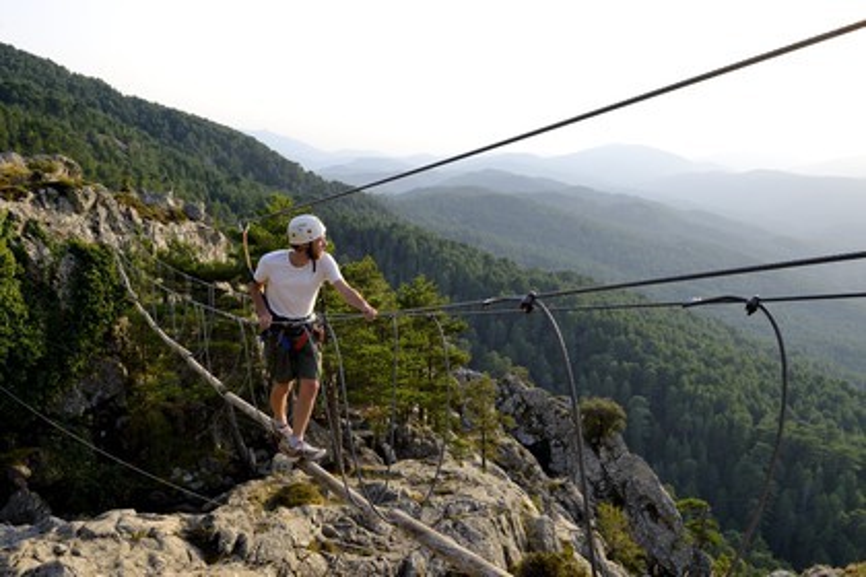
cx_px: 433
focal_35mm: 32
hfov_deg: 58.7
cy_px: 288
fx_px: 770
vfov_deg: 41.1
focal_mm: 32
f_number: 10
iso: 400
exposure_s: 1/200
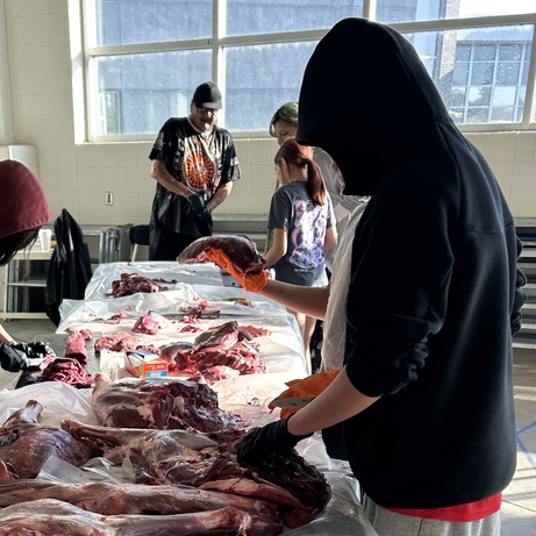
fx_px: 893
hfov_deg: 32.8
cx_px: 144
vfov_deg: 31.4
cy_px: 510
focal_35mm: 51
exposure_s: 1/202
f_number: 1.5
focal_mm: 5.7
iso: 40
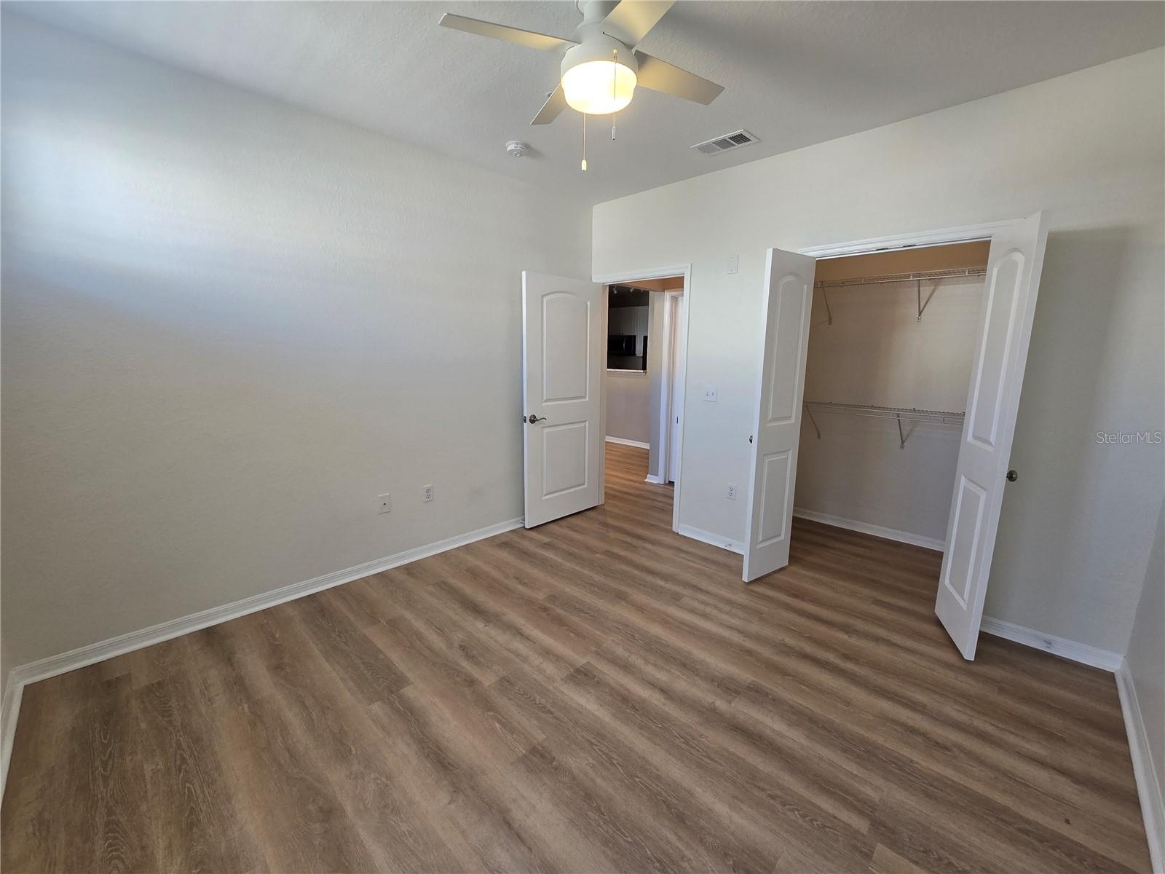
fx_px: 438
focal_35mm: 13
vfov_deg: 89.9
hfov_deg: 106.2
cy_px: 437
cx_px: 582
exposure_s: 1/60
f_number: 2.2
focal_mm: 2.2
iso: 125
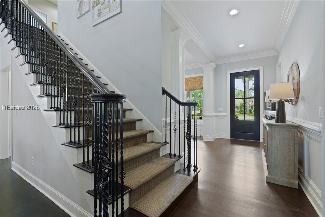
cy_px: 108
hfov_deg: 96.7
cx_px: 162
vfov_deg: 73.7
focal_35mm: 16
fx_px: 144
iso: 320
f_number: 9
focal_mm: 16
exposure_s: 1.3
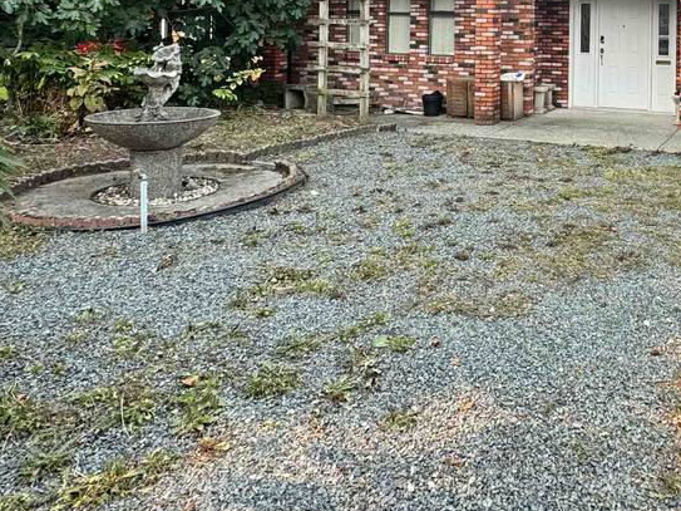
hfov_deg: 51.5
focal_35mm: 33
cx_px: 557
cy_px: 25
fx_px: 649
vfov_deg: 39.0
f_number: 2.2
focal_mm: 2.22
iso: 40
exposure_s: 1/479
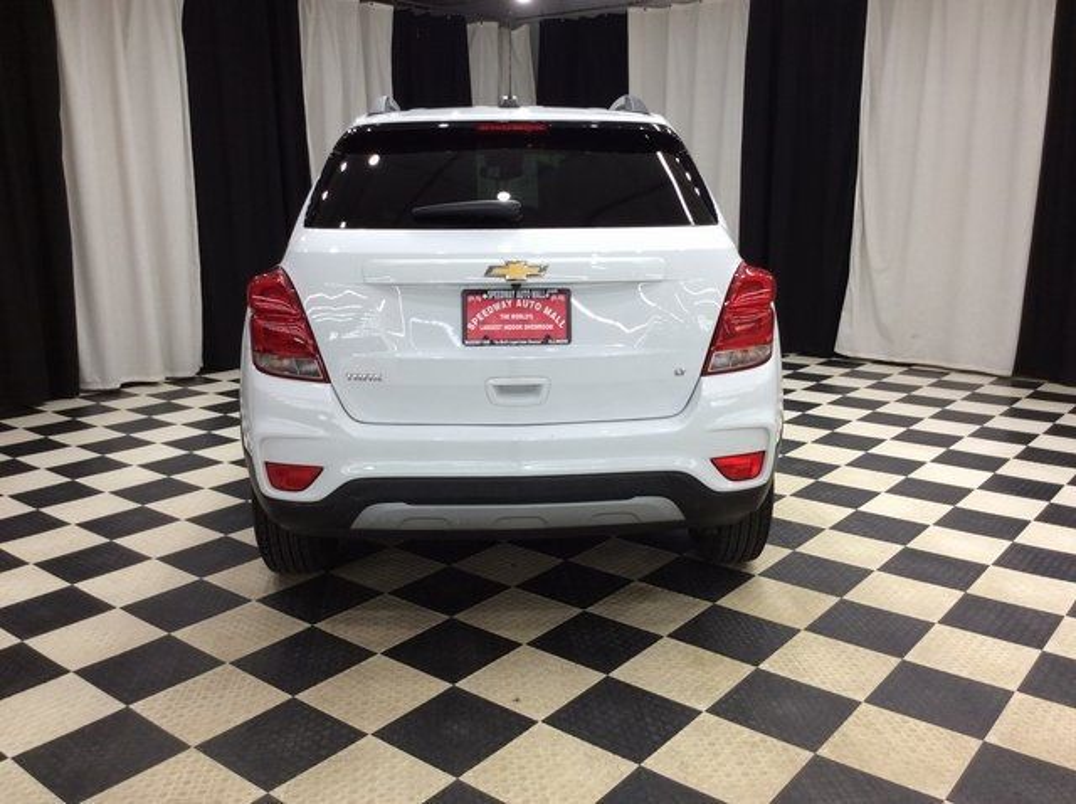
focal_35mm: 32
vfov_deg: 44.1
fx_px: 993
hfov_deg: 56.9
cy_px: 402
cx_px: 538
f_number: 2.4
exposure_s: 1/24
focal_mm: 3.3
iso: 32
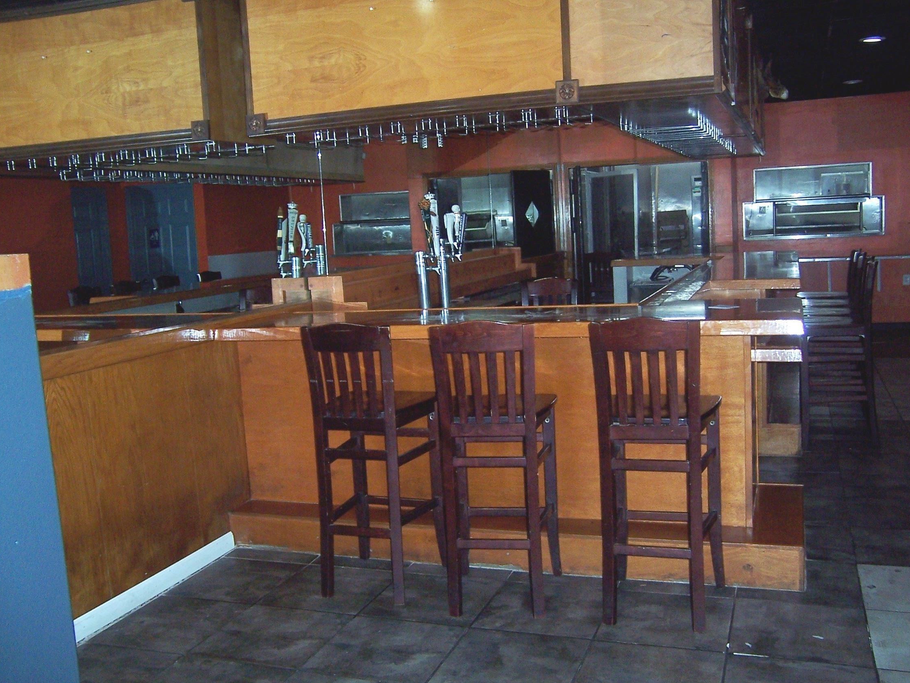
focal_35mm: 34
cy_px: 339
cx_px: 453
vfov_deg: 41.8
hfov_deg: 54.0
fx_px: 894
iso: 140
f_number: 2.8
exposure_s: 1/60
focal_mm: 5.5
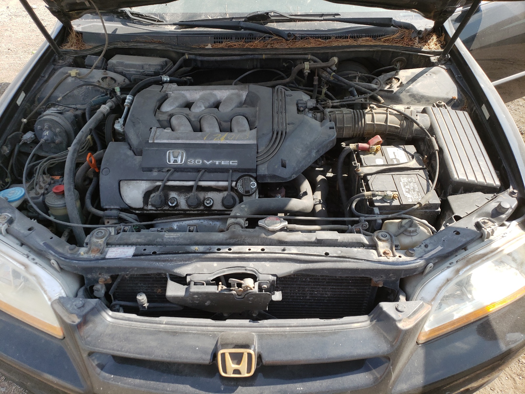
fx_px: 394
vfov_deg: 53.1
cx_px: 262
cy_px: 197
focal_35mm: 26
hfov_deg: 67.3
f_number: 1.5
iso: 50
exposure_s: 1/1111
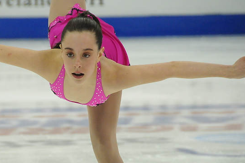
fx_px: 3017
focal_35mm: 444
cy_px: 111
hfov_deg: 4.6
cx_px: 74
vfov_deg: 3.1
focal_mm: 200
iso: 3200
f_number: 5.6
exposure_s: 1/800
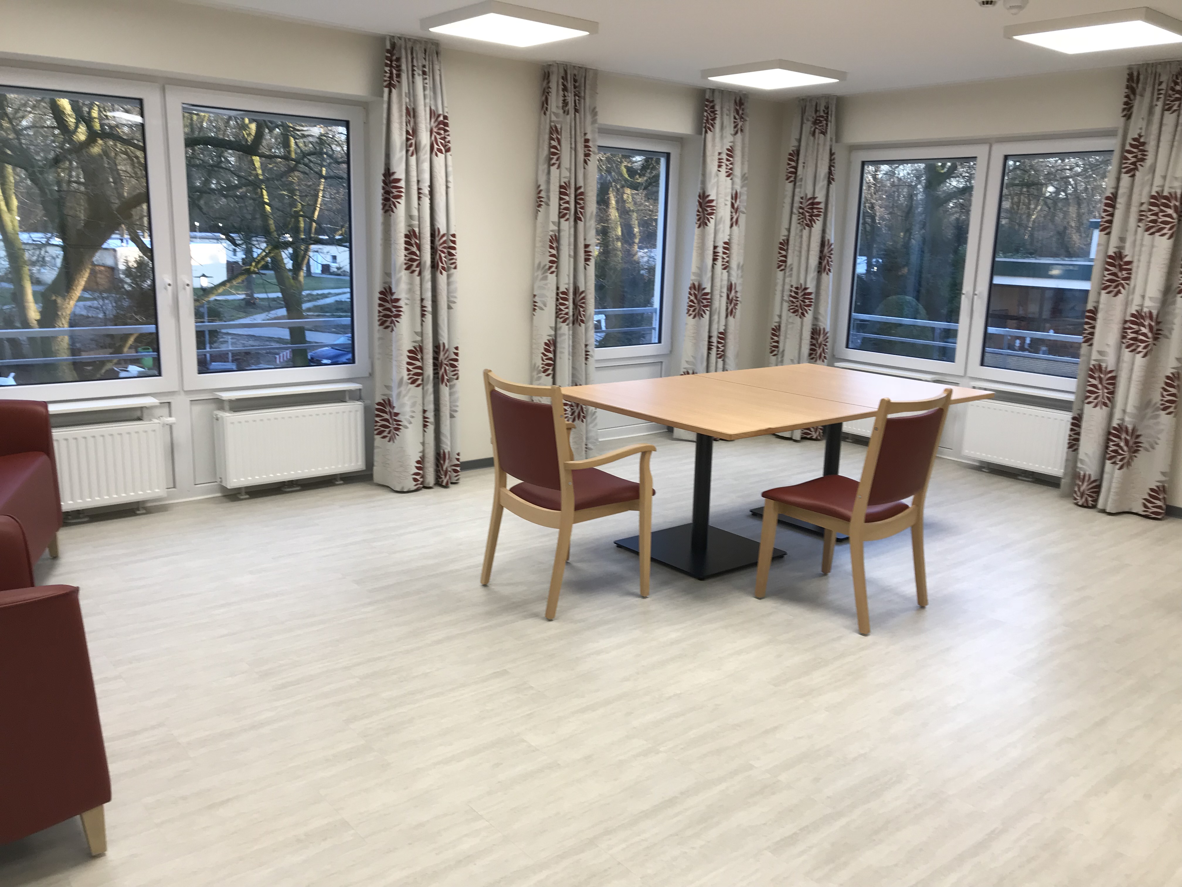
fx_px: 956
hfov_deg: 63.4
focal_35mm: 28
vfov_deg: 49.7
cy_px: 444
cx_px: 591
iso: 25
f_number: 1.8
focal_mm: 3.99
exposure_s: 1/50
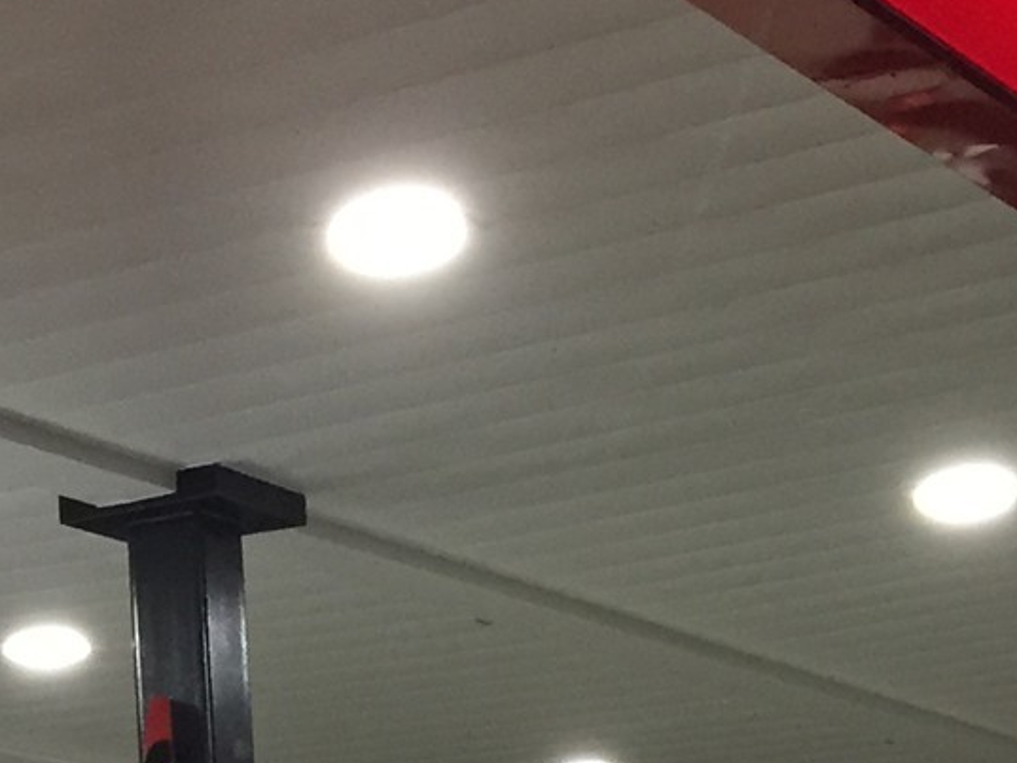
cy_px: 944
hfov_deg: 14.4
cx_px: -30
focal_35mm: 135
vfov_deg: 10.8
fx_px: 3967
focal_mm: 4.15
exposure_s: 1/30
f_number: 2.2
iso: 160
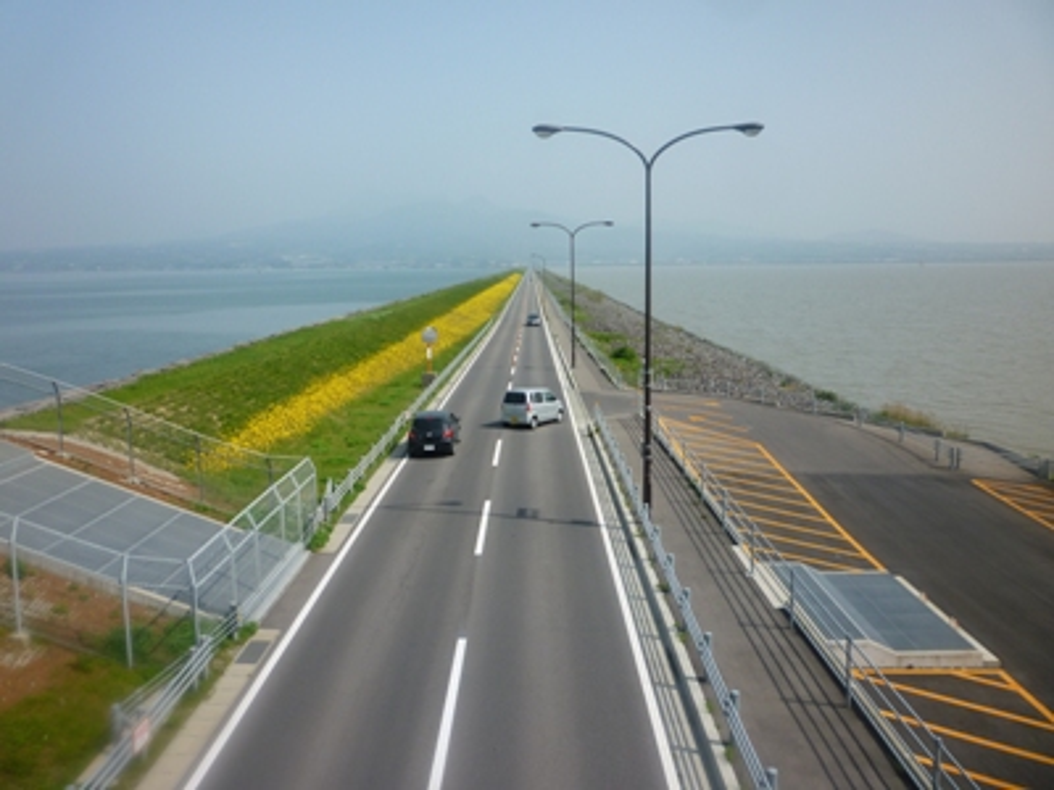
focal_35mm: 29
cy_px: 395
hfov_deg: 61.7
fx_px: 883
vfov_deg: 48.2
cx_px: 527
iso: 80
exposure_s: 1/640
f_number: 4
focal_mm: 5.2
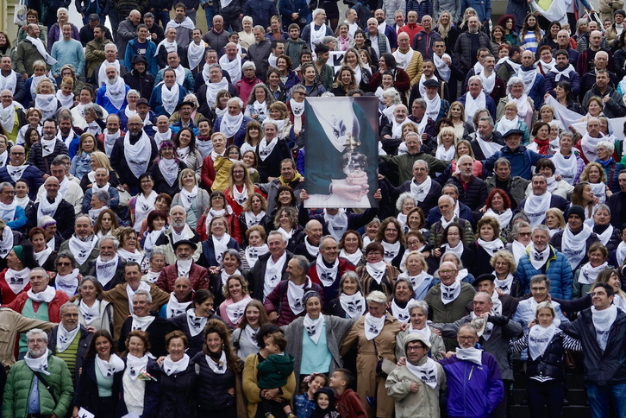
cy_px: 209
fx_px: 2539
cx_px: 313
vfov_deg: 9.4
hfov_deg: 14.1
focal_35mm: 146
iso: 640
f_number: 7.1
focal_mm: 146
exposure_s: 1/400
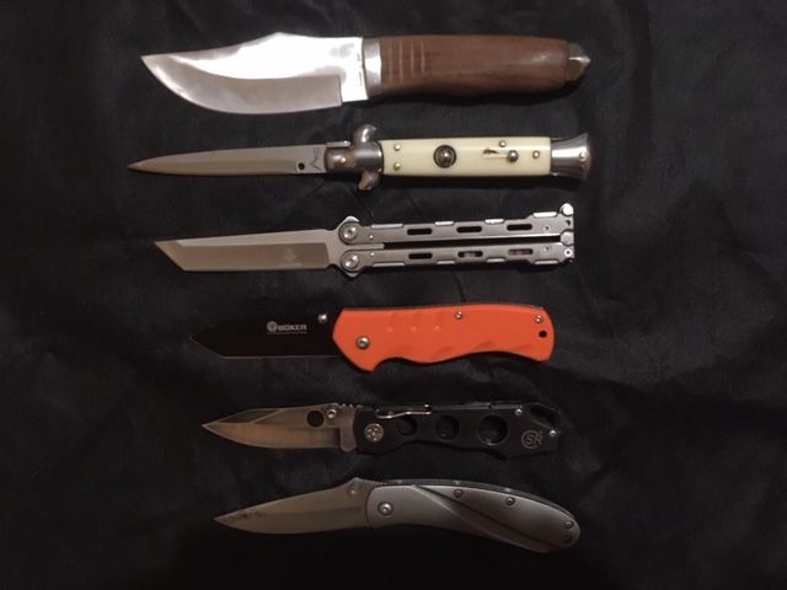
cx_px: 394
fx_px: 659
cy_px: 295
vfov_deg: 48.2
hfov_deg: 61.7
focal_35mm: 29
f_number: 2.2
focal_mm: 4.15
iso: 500
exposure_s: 1/17
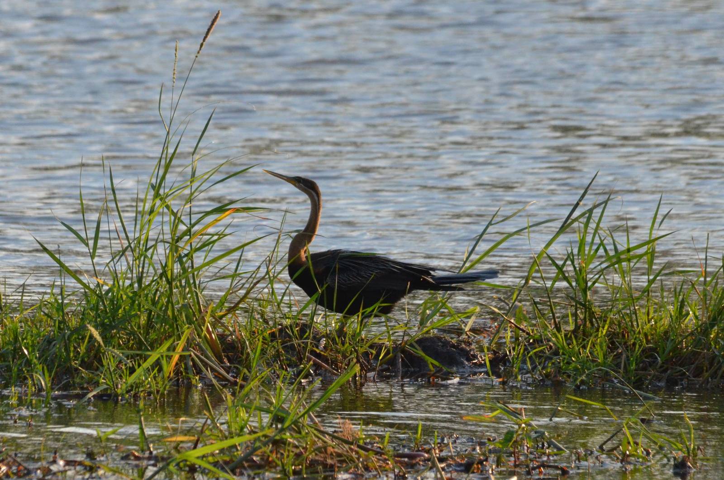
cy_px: 240
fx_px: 15053
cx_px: 362
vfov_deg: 1.8
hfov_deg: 2.8
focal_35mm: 750
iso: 2500
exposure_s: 1/2000
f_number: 11
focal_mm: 500
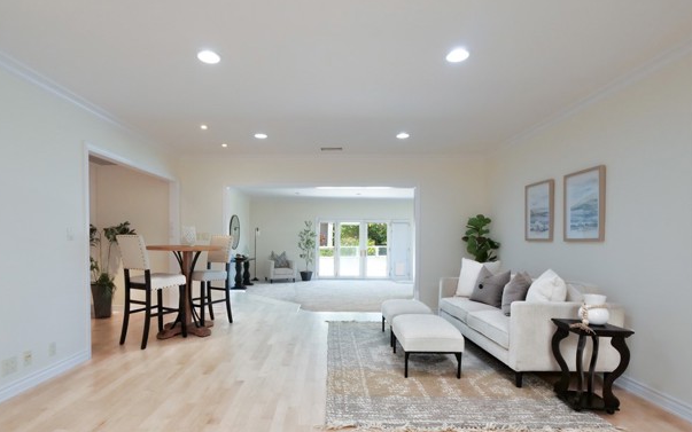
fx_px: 339
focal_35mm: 18
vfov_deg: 64.6
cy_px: 250
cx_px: 332
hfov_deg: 91.0
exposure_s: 1/100
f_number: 8
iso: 1600
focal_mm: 8
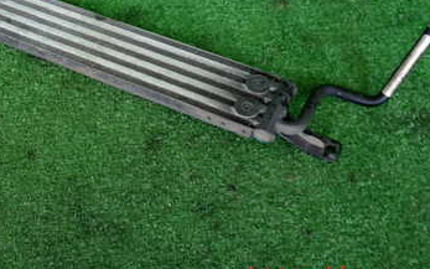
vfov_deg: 22.8
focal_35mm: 55
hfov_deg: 36.6
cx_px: 157
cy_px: 16
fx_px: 645
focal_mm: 5.4
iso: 320
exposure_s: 1/30
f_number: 2.3
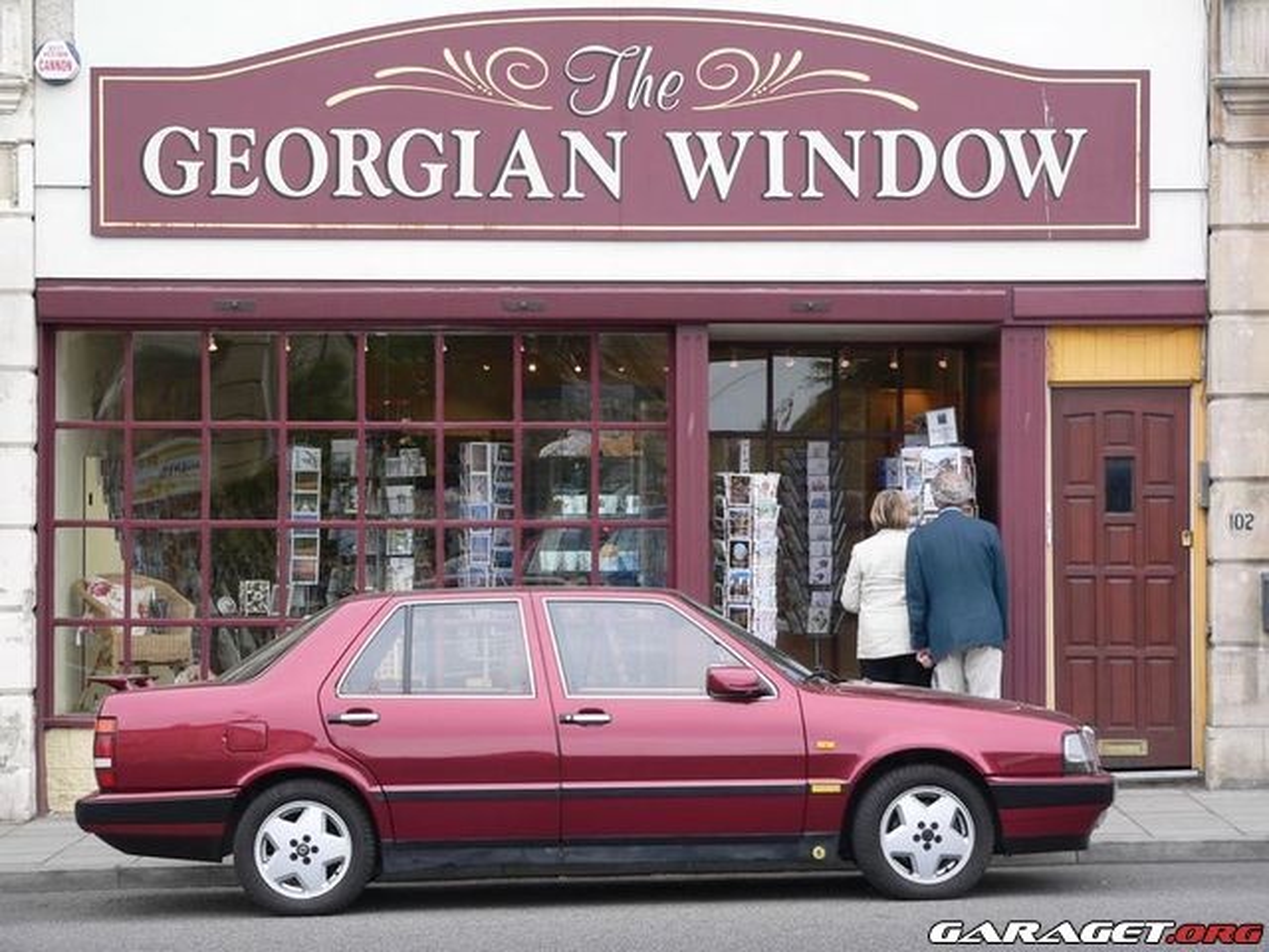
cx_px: 634
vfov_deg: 14.5
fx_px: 3739
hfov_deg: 19.3
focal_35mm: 102
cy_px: 476
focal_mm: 16.9
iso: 80
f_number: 3.7
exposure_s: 1/100
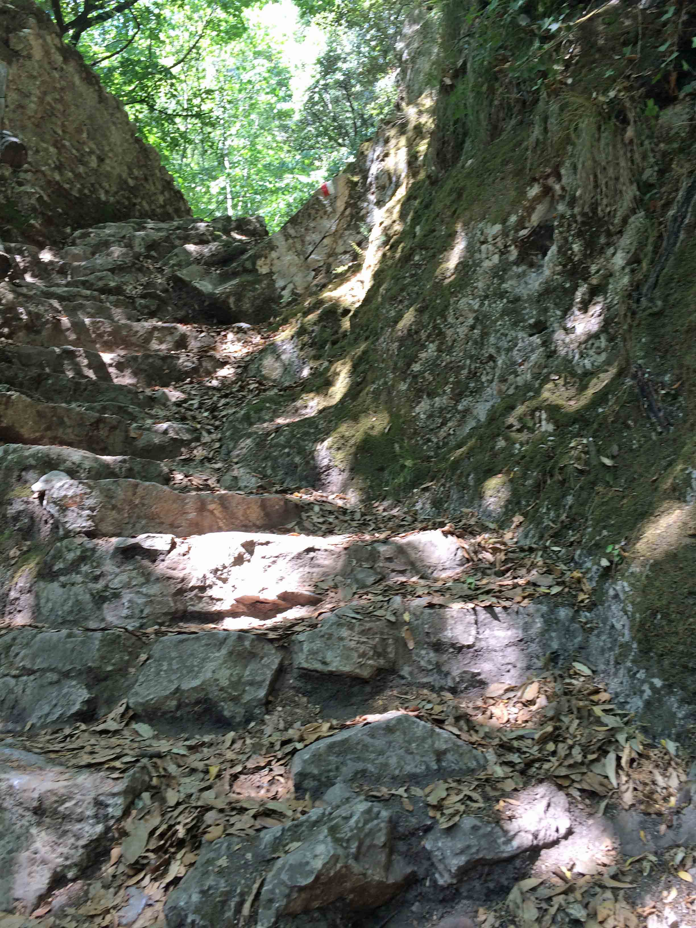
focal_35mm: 29
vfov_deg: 61.7
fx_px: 777
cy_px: 464
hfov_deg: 48.2
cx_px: 348
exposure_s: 1/50
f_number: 2.2
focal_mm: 4.15
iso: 32
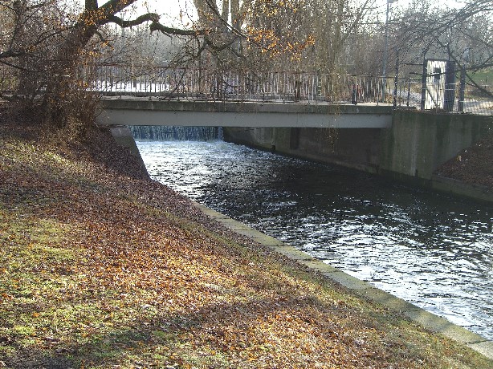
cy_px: 184
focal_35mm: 57
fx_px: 811
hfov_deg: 33.8
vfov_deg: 25.6
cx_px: 246
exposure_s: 1/125
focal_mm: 11.8
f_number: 3.6
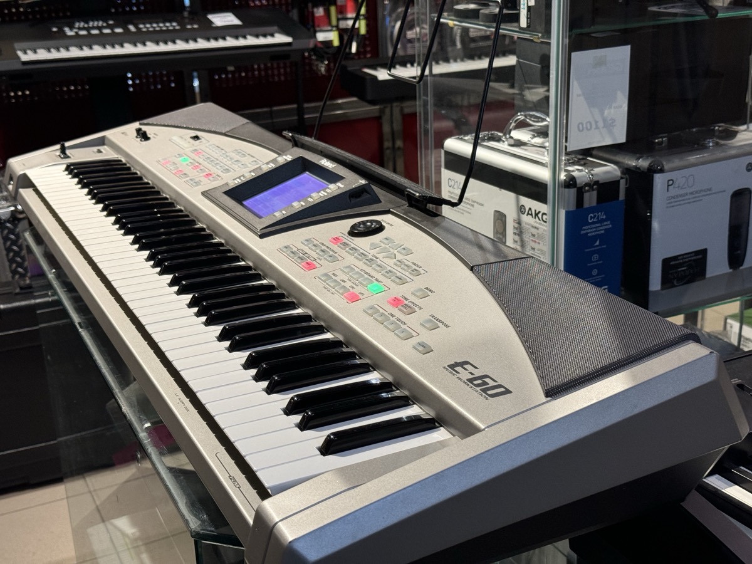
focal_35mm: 48
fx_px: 1043
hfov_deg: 39.7
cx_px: 376
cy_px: 282
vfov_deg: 30.3
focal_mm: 6.86
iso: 250
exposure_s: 1/60
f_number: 1.78
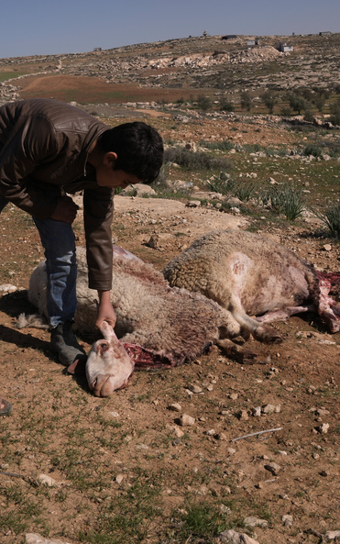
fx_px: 652
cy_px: 262
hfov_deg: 29.2
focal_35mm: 44
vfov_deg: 45.2
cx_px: 150
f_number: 8
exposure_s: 1/2000
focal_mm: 25
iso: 320
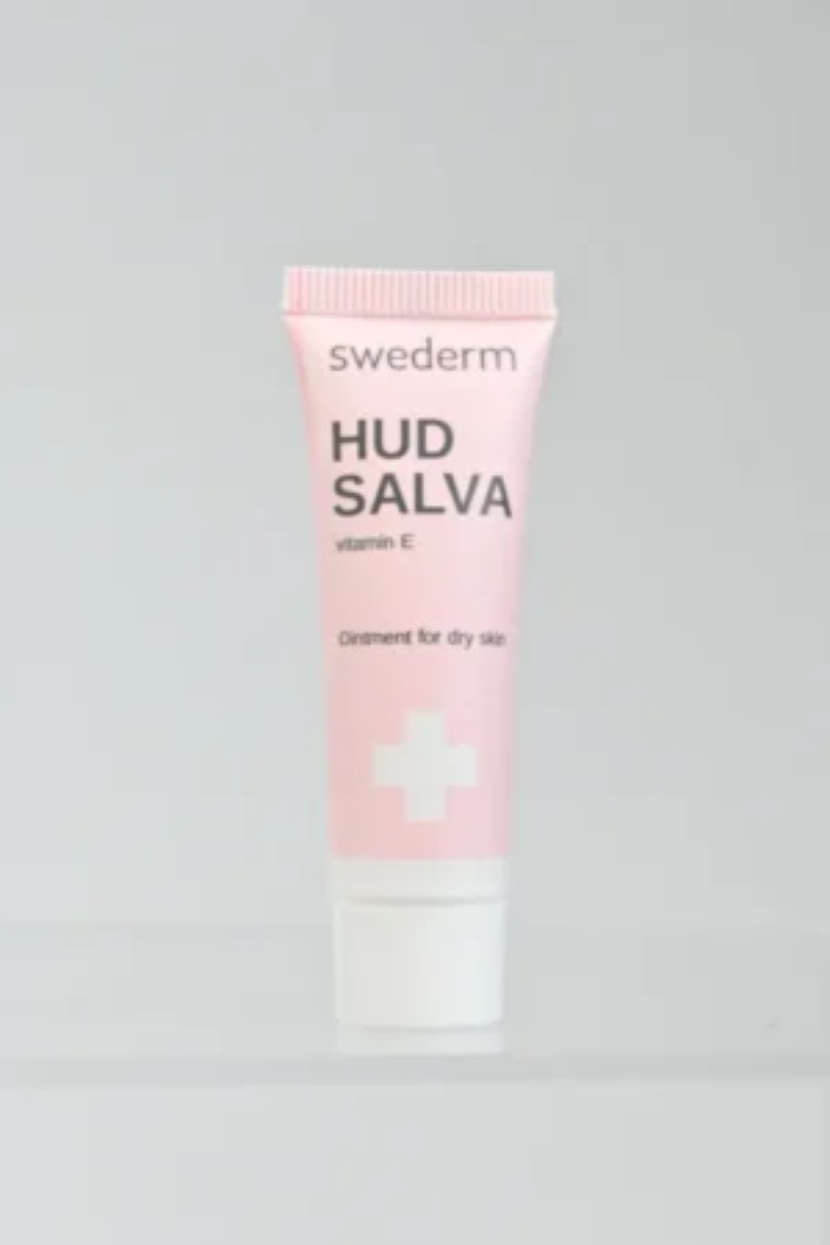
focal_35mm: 75
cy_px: 622
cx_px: 415
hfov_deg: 18.2
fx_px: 2594
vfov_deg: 27.0
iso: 320
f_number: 6.3
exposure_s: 1/125
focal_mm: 50
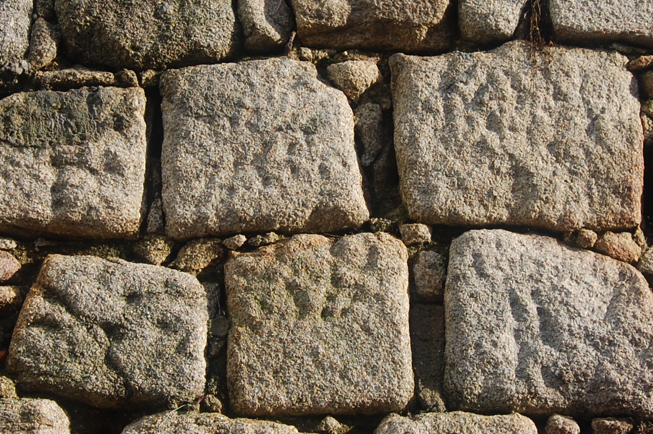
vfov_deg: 13.5
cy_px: 167
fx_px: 1830
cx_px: 356
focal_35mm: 101
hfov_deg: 20.2
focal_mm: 30
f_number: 7.1
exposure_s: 1/200
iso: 200
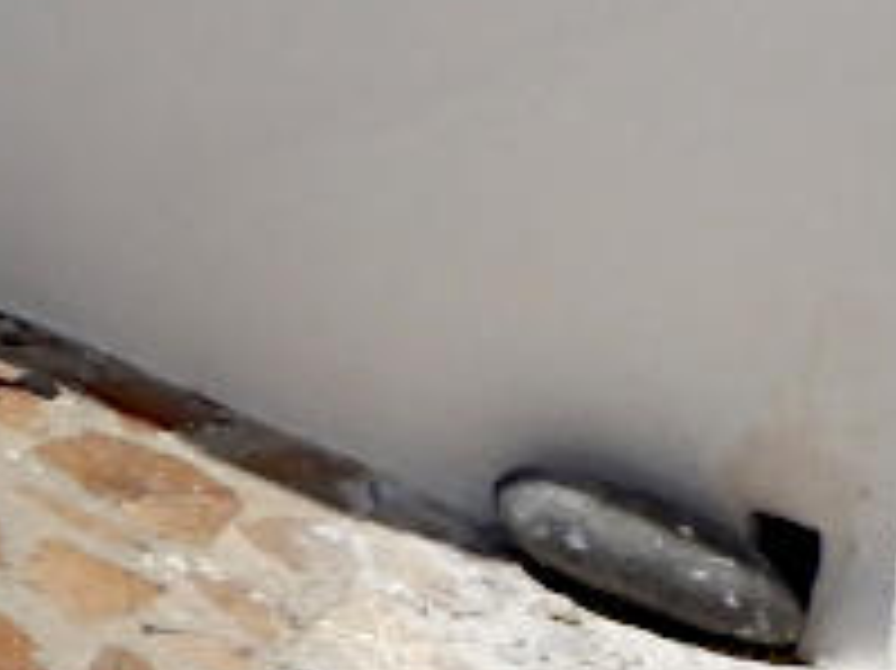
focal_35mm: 139
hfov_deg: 11.5
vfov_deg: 9.8
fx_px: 3596
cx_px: -1319
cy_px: -769
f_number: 6
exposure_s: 1/1000
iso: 125
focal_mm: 4
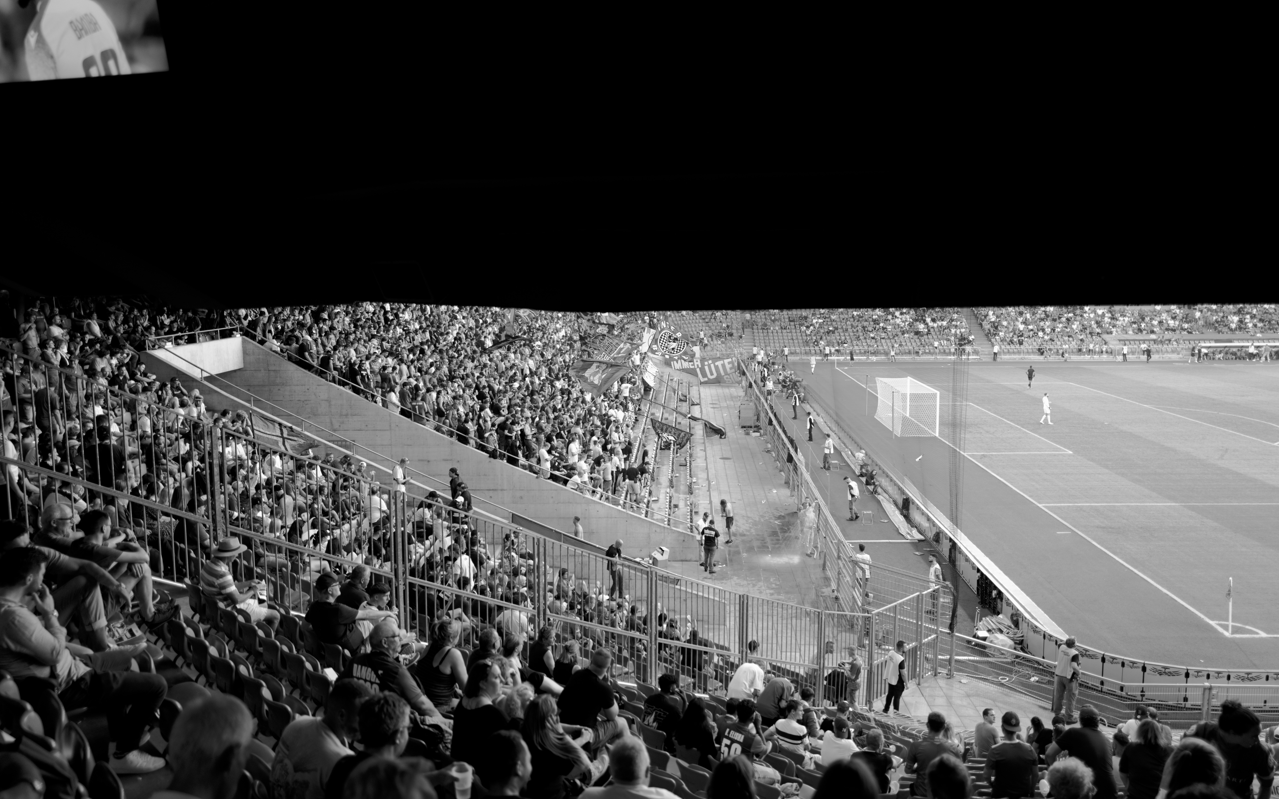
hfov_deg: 64.6
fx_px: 1011
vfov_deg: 43.1
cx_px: 634
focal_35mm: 29
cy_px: 398
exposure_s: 1/500
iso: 800
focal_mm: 28
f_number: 1.7
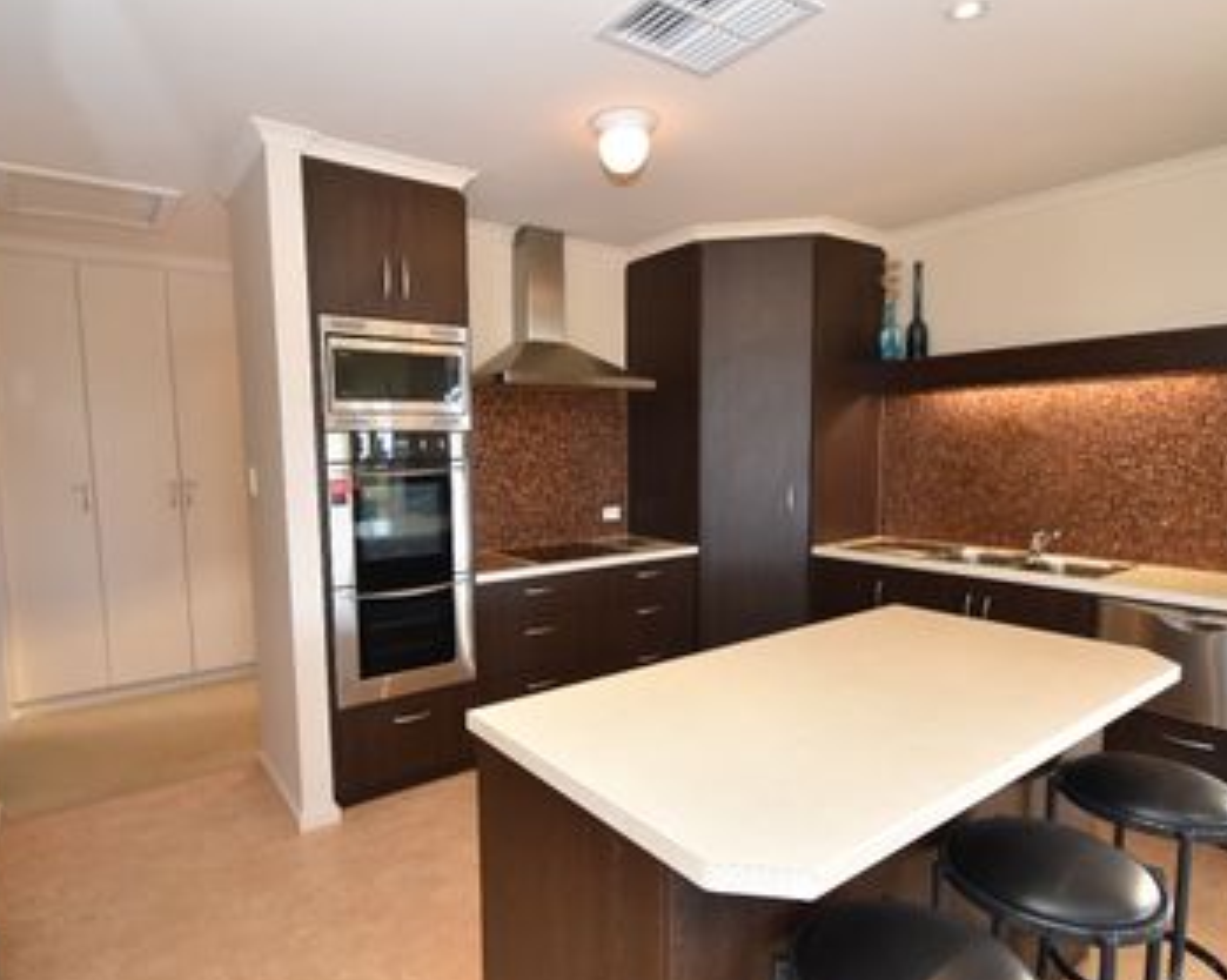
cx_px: 610
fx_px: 690
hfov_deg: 83.3
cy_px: 513
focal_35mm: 19
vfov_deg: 70.8
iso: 800
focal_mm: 10
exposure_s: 1/125
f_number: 5.6
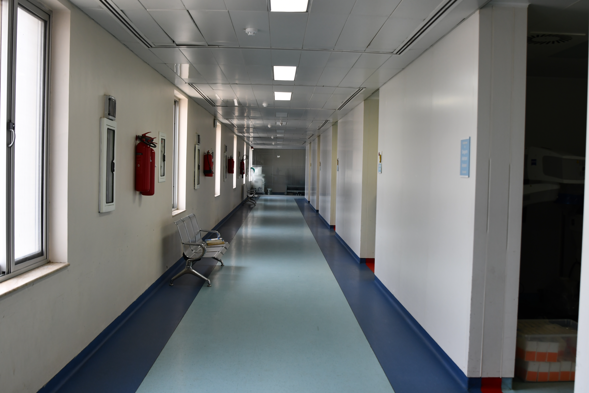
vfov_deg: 36.9
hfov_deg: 53.1
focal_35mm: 36
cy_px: 196
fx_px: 589
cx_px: 294
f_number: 3.5
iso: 400
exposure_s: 1/250
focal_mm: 24
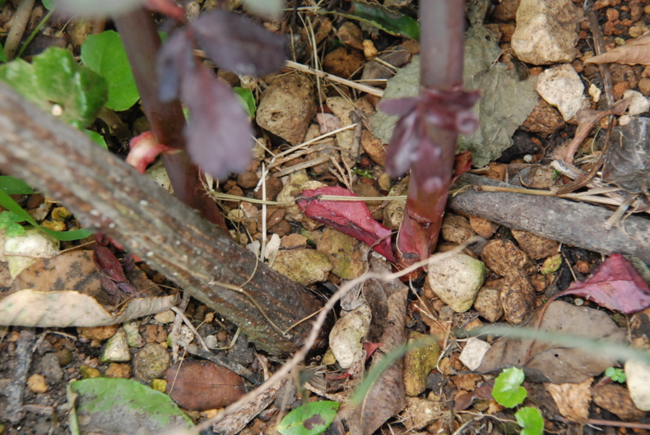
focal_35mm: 236
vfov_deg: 5.9
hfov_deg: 8.7
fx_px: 4258
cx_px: 327
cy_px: 218
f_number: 8
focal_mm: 155
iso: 1600
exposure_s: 1/100
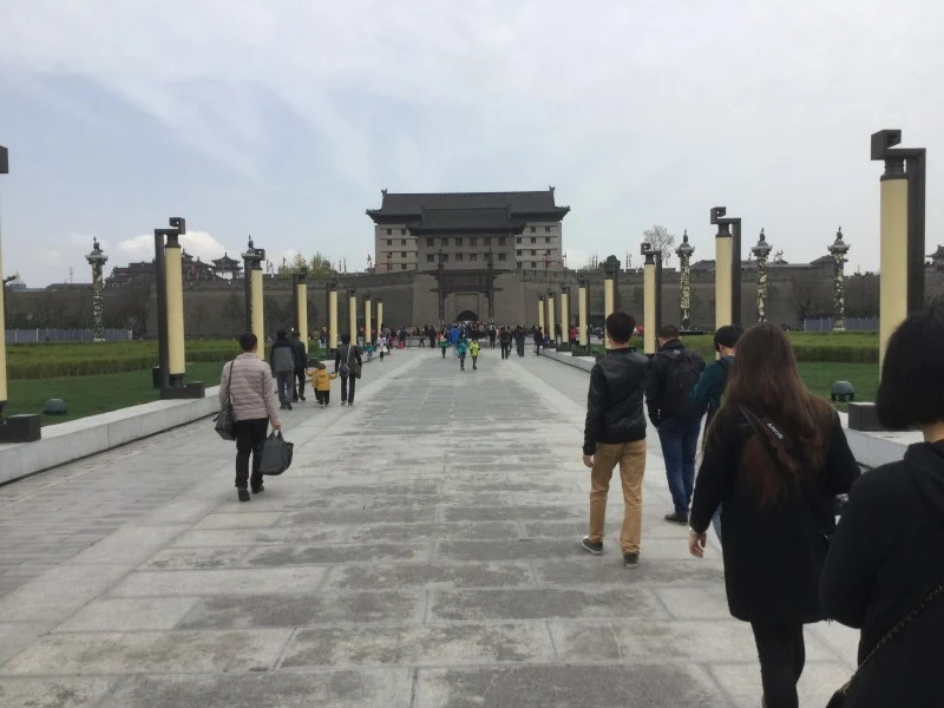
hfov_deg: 58.4
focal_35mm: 31
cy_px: 354
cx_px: 472
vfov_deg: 45.4
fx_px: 845
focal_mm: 3.3
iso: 25
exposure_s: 1/1359
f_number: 2.4
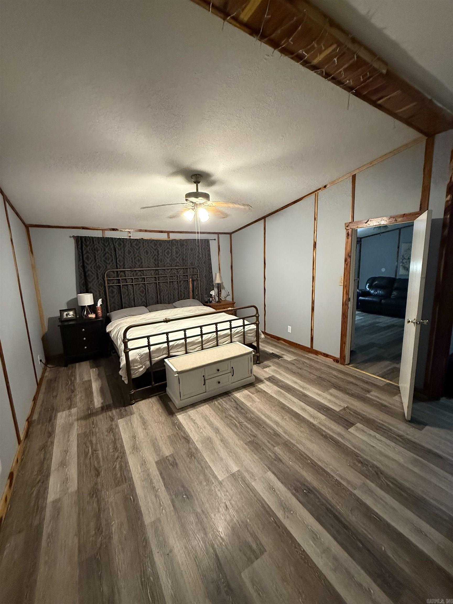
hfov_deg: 85.7
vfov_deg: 102.1
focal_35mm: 14
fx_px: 244
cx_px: 226
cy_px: 302
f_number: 2.2
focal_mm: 2.22
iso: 640
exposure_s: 1/60
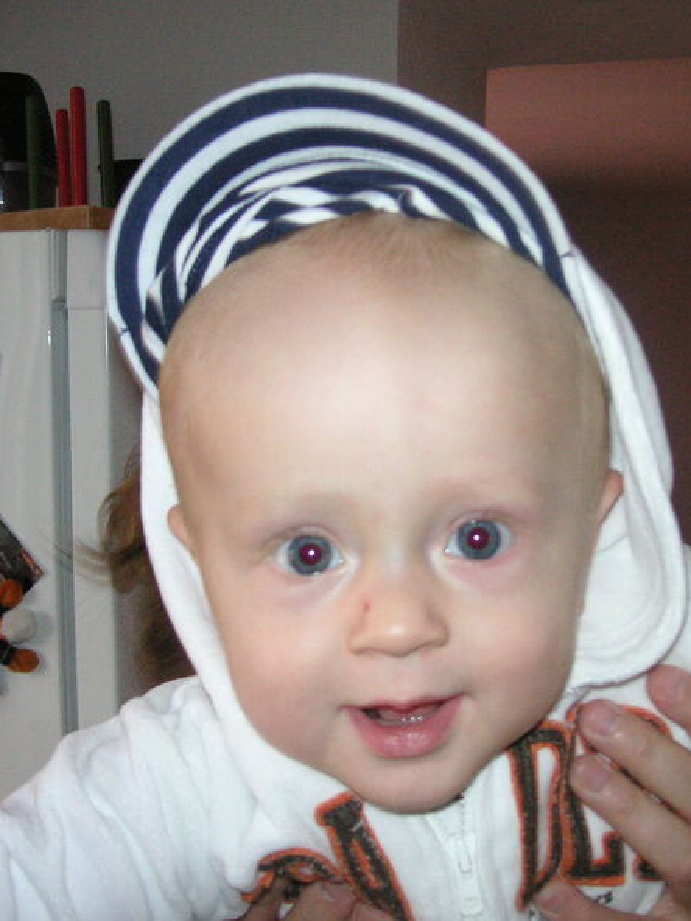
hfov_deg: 29.1
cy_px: 456
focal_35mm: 50
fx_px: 1331
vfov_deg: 38.2
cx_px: 384
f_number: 2.8
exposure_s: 1/45
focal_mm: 6.1
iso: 160
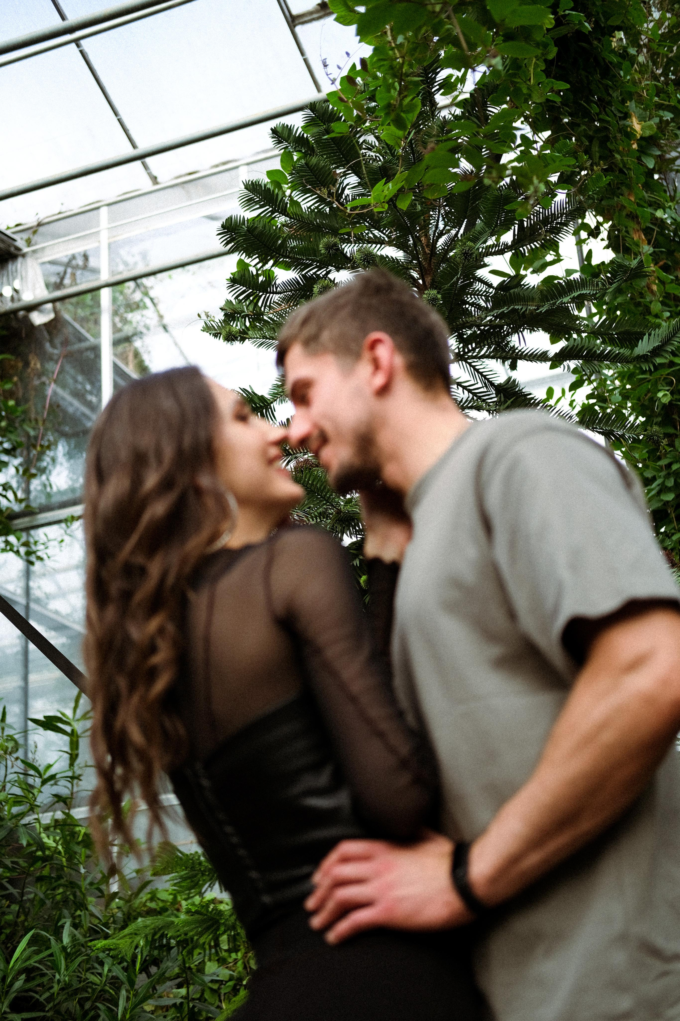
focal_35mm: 53
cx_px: 340
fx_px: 1502
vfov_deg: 37.5
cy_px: 510
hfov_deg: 25.5
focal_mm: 35
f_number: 2
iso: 160
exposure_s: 1/900
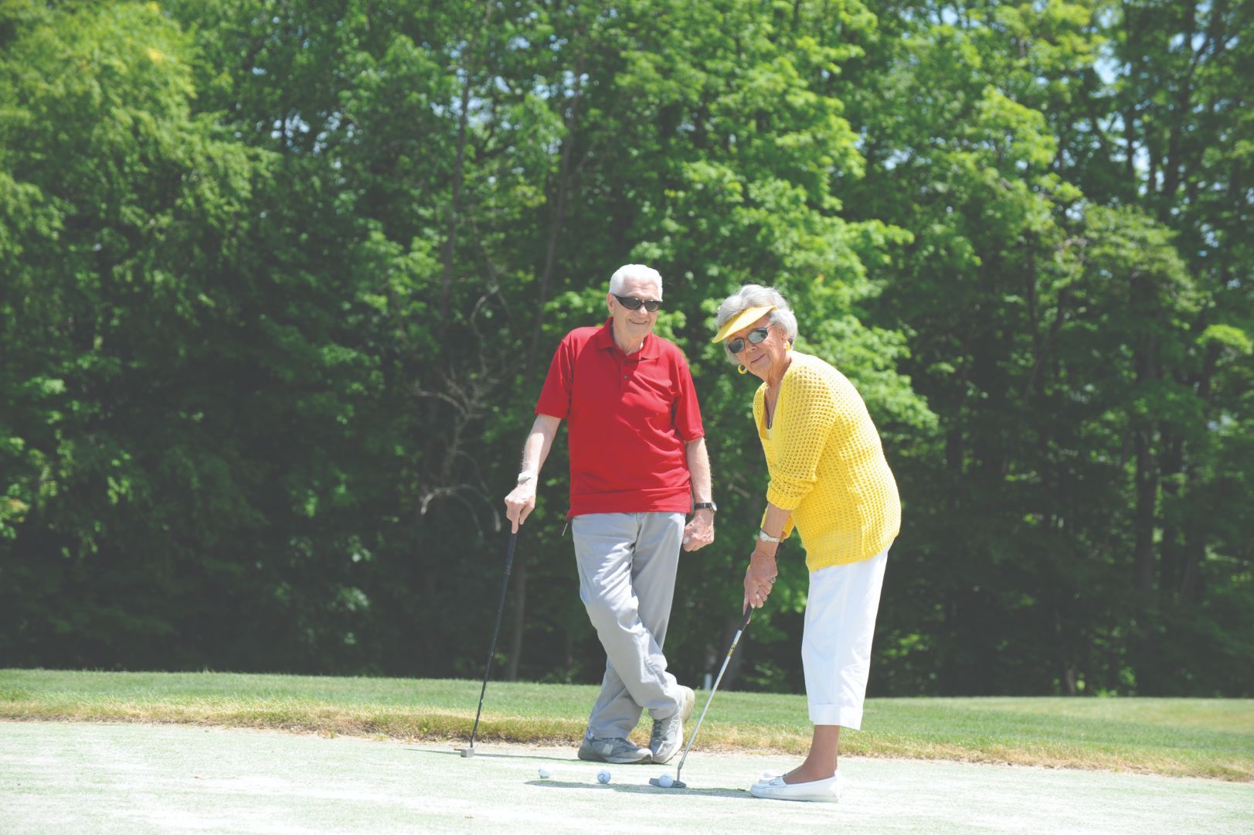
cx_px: 627
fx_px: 3899
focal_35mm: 112
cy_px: 418
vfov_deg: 12.2
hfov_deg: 18.3
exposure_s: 1/160
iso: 250
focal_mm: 112
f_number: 6.3
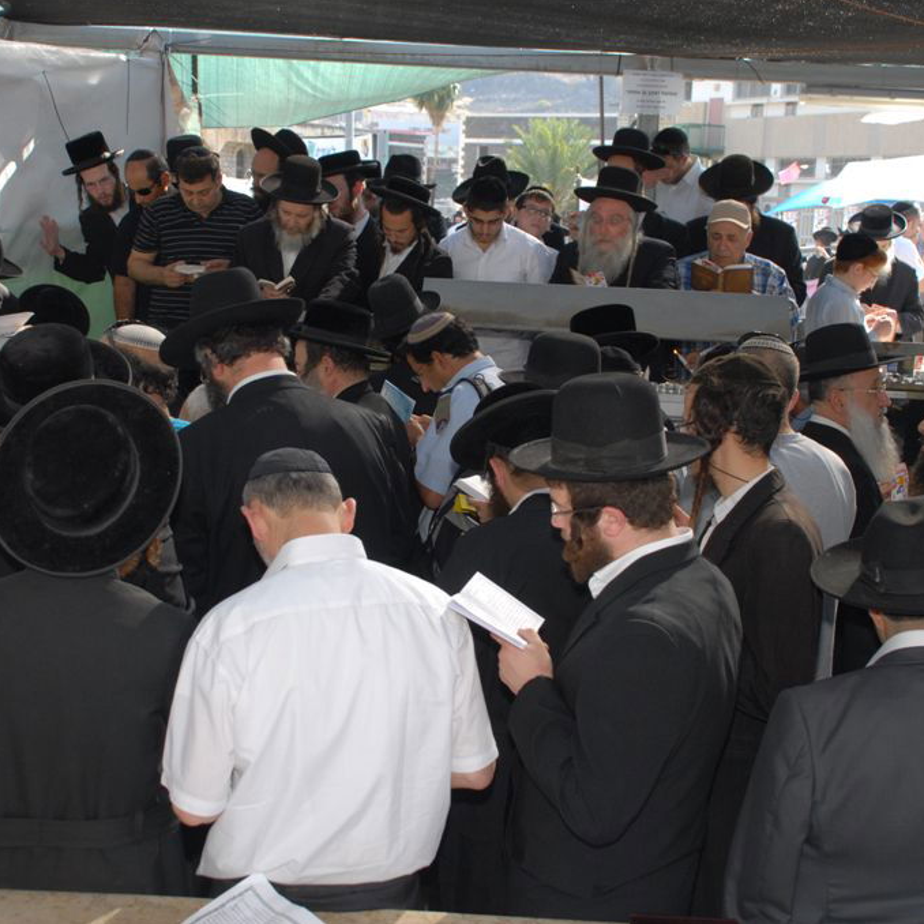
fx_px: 1631
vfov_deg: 31.6
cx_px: 429
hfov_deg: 31.6
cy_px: 460
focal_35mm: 54
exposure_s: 1/125
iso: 250
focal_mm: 28
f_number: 5.6
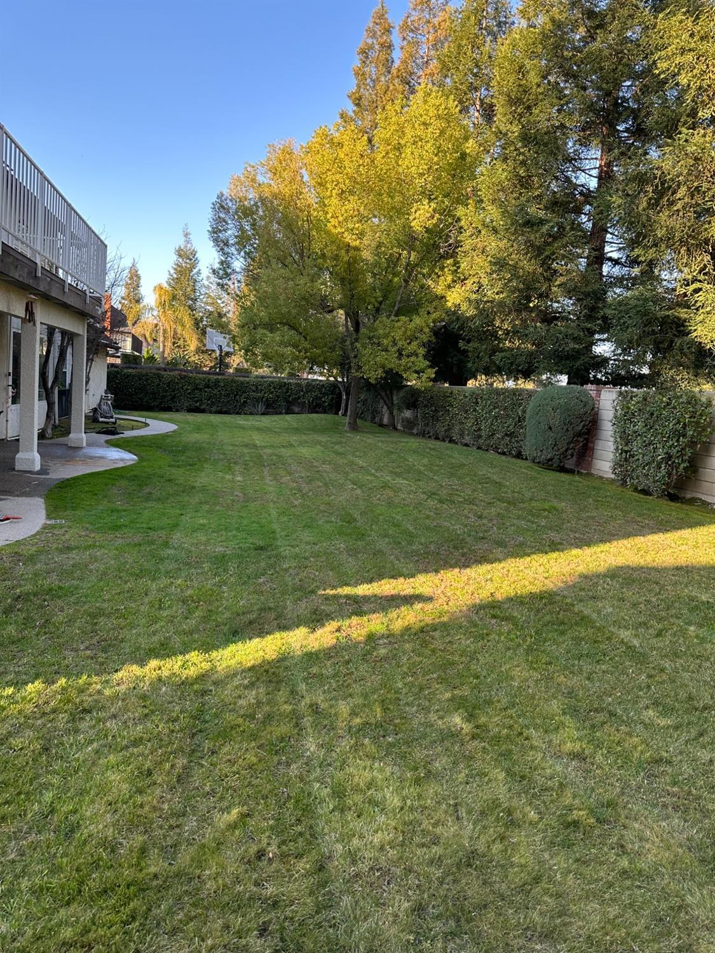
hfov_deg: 56.8
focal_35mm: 24
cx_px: 358
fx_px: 661
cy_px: 476
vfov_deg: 71.6
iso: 80
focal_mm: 6.86
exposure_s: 1/293
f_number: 1.78
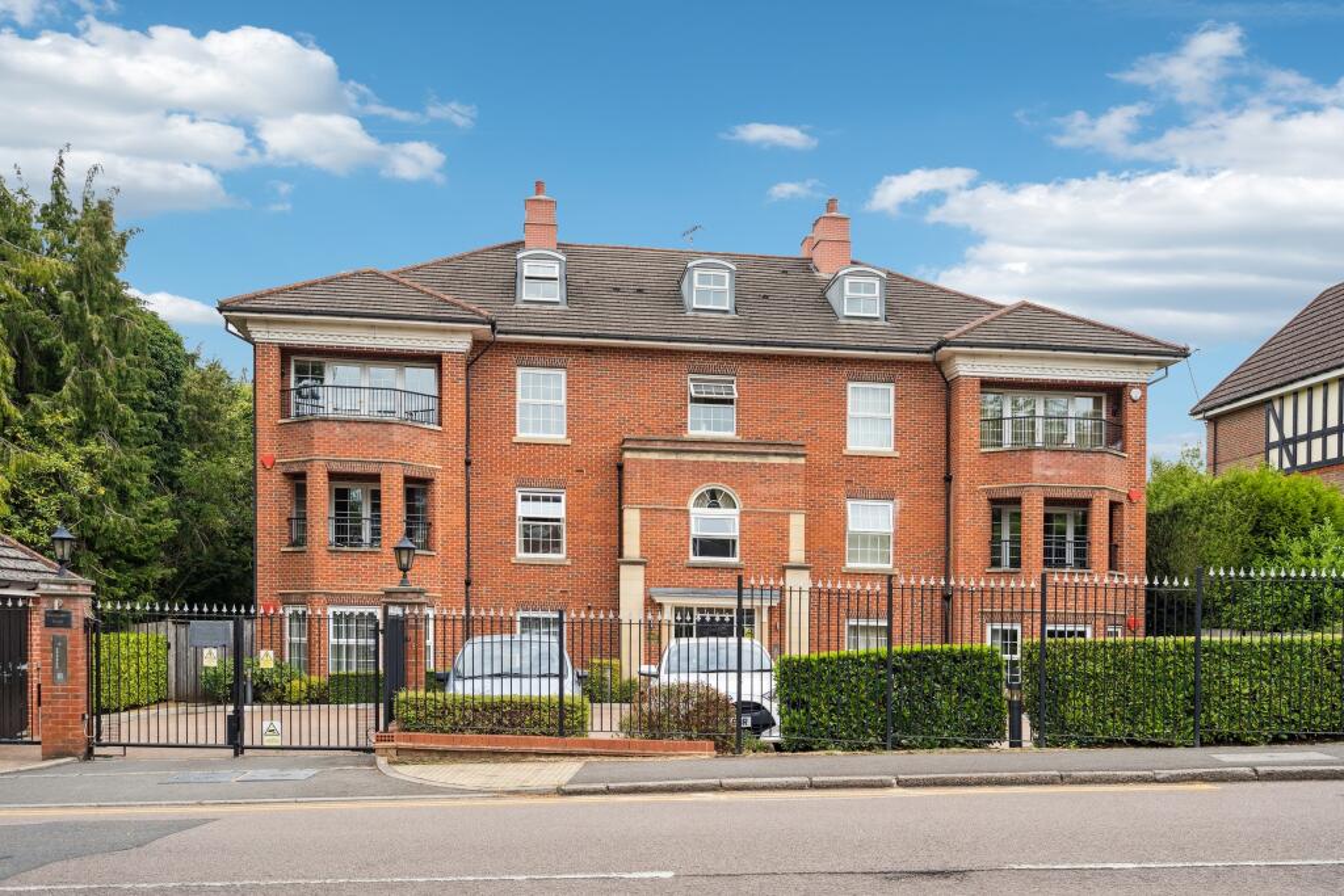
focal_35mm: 35
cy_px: 448
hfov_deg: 54.4
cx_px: 672
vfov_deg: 37.9
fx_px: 1307
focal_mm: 35
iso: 640
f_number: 5.6
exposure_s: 1/1000
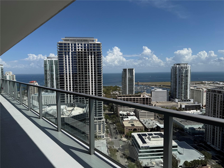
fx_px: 155
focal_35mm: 24
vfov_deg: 56.8
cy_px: 84
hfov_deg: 71.6
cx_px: 112
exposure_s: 1/8130
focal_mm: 6.76
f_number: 1.78
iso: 80
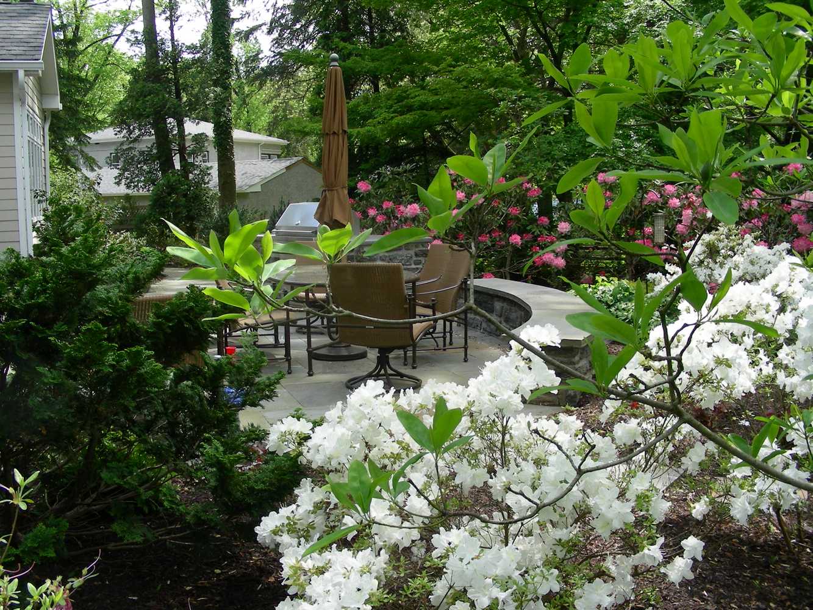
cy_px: 305
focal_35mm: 38
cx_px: 406
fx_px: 893
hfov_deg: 49.0
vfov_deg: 37.7
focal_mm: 6.3
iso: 50
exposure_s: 1/209
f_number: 4
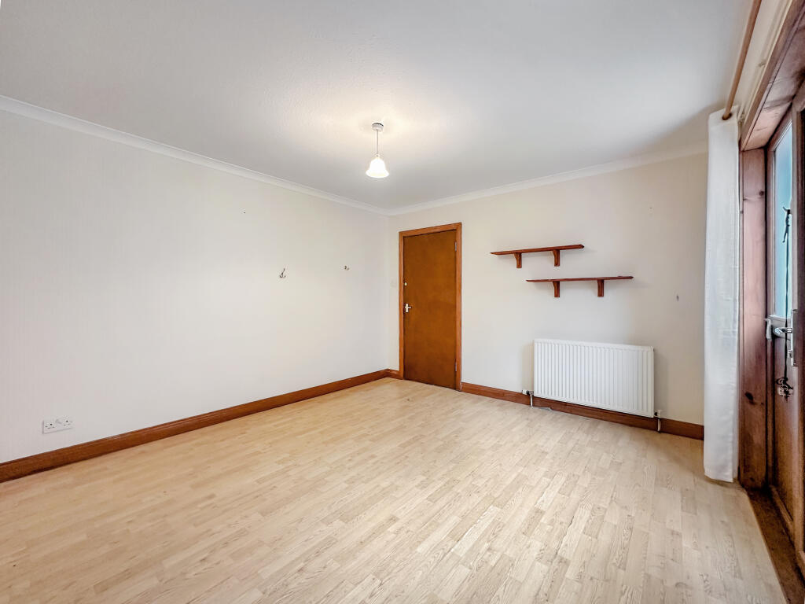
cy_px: 302
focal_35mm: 14
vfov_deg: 85.7
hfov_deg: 102.1
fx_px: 326
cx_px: 402
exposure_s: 1/100
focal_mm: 2.22
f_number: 2.2
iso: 250
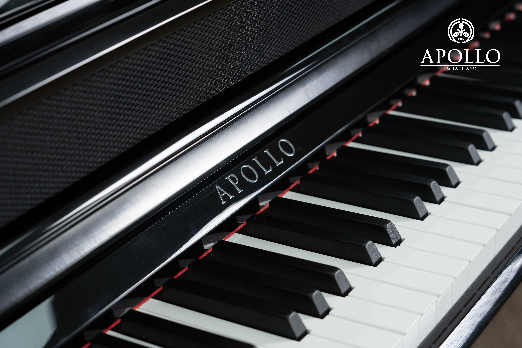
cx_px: 261
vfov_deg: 19.5
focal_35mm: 70
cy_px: 174
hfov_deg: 28.8
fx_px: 1015
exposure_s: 1/100
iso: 250
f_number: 7.1
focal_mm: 70
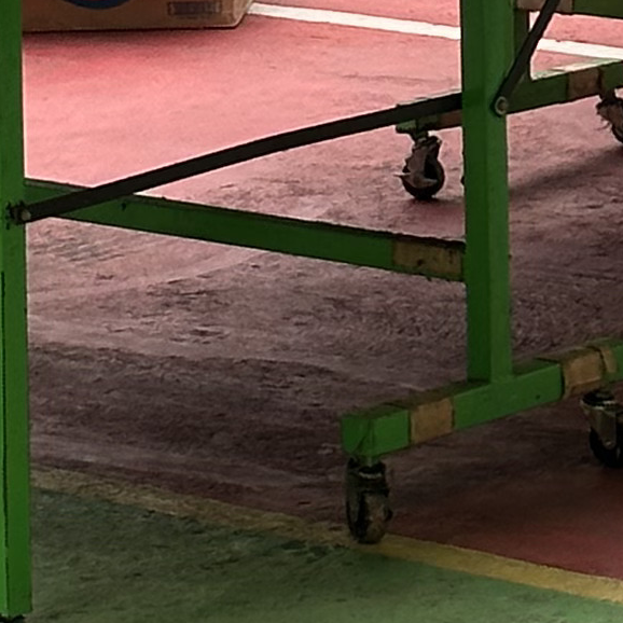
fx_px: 6027
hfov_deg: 5.9
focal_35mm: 296
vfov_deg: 5.7
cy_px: -719
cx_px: 462
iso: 64
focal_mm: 6.86
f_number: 1.78
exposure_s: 1/574
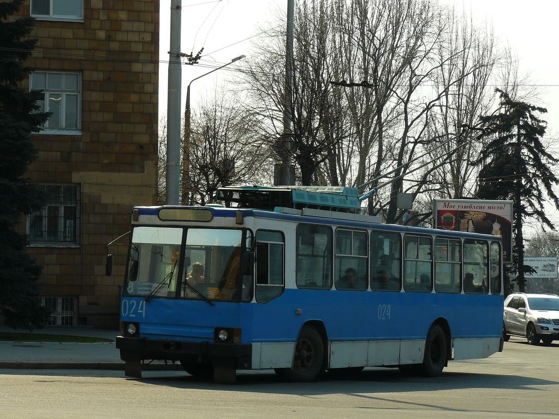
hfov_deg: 17.6
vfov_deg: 13.2
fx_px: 1809
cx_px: 280
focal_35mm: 112
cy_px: 210
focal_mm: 18.6
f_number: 5.6
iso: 100
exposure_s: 1/400
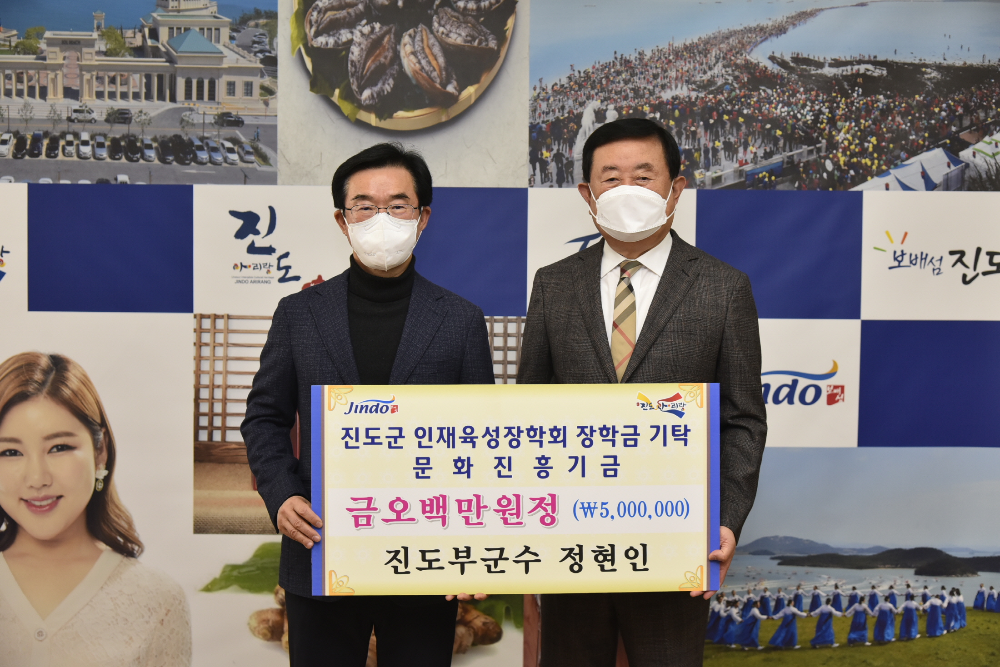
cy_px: 334
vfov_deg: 27.0
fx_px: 1389
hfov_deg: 39.6
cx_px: 500
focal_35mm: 50
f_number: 5
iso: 800
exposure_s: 1/125
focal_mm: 50
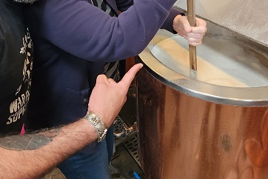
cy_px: 16
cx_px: 132
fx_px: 246
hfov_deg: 57.2
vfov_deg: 37.3
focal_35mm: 33
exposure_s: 1/120
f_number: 1.8
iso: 800
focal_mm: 5.4
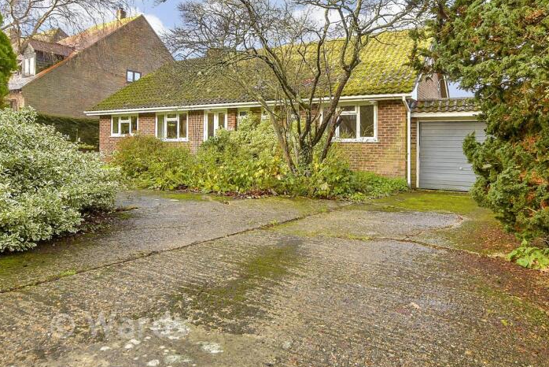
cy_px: 141
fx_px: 336
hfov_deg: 78.2
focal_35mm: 22
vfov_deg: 56.7
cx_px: 311
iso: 160
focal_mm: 10
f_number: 8
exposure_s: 1/30
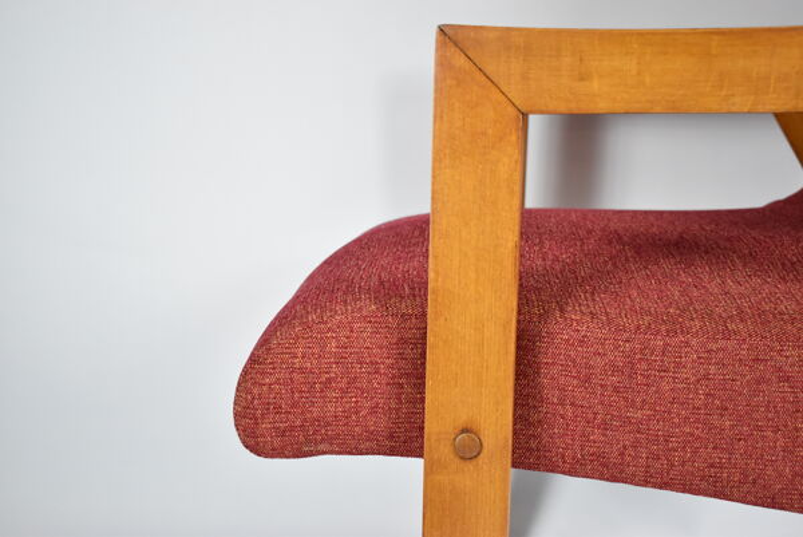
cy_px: 268
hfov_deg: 37.8
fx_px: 1172
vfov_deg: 25.8
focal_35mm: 52
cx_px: 402
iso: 1250
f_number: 4.5
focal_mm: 35
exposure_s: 1/125
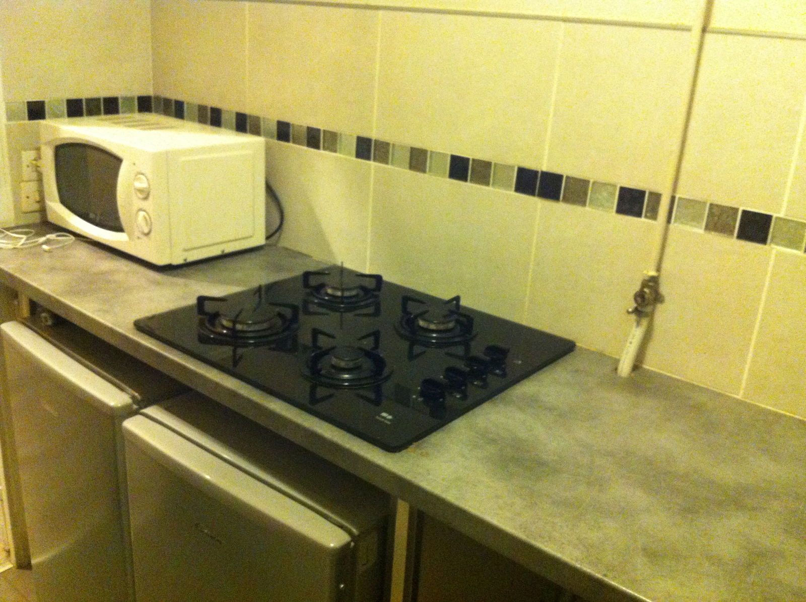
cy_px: 301
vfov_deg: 40.6
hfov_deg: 52.7
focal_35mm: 35
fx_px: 814
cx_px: 403
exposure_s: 1/17
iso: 640
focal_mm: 3.85
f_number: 2.8
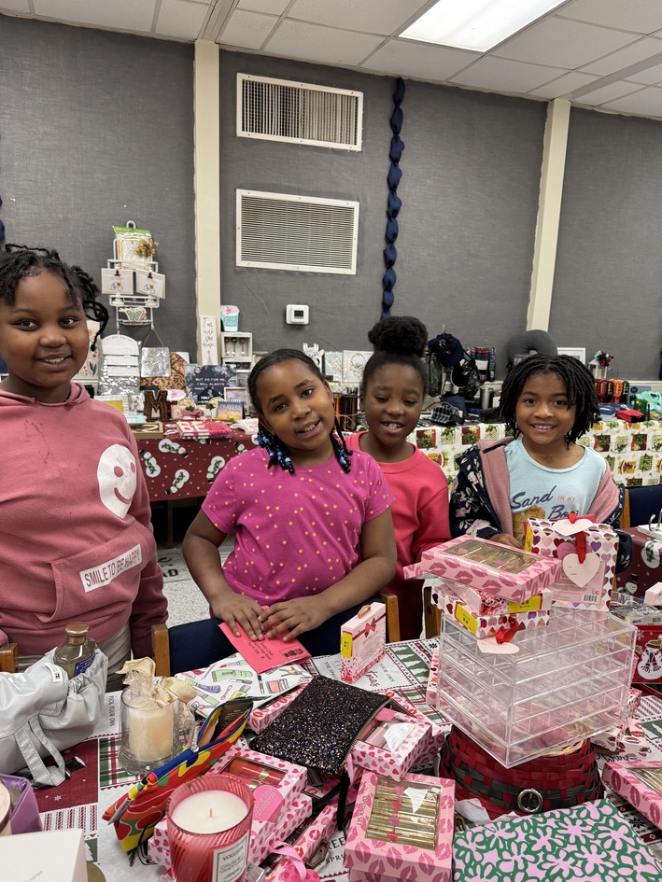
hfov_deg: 53.0
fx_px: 663
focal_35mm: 26
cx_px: 350
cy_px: 455
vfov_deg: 67.3
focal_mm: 6.76
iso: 160
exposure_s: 1/120
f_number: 1.78
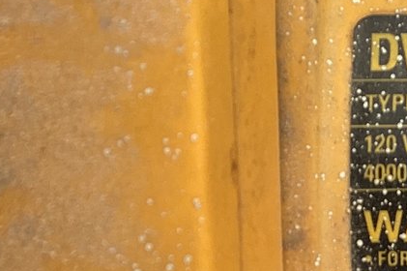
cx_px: 646
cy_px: 196
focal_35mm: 116
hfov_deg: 15.9
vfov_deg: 11.8
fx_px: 1310
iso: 25
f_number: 2.4
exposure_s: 1/525
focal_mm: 3.3
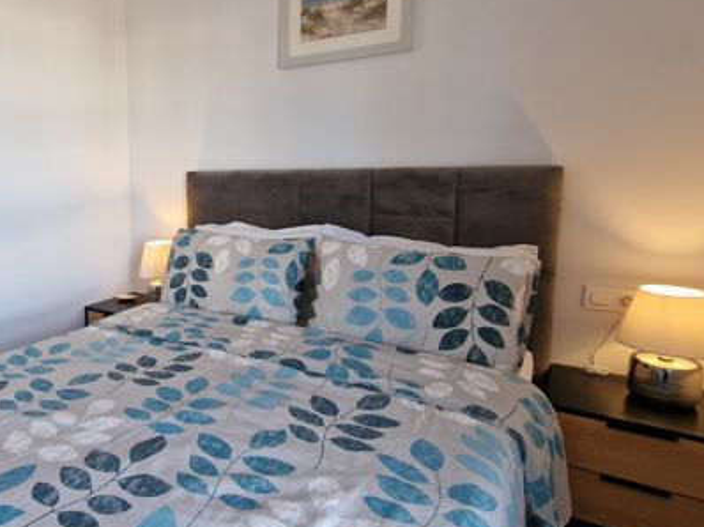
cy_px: 242
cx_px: 185
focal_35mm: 23
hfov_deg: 69.6
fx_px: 467
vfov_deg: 58.8
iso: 50
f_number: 2.2
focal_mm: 2.2
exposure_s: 1/50
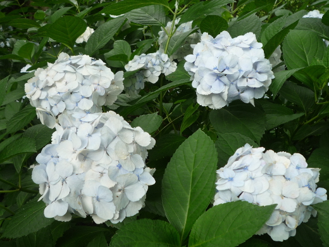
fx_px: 342
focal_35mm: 36
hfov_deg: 51.4
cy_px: 124
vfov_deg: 39.7
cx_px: 164
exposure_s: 1/100
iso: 100
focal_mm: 5.3
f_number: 3.4
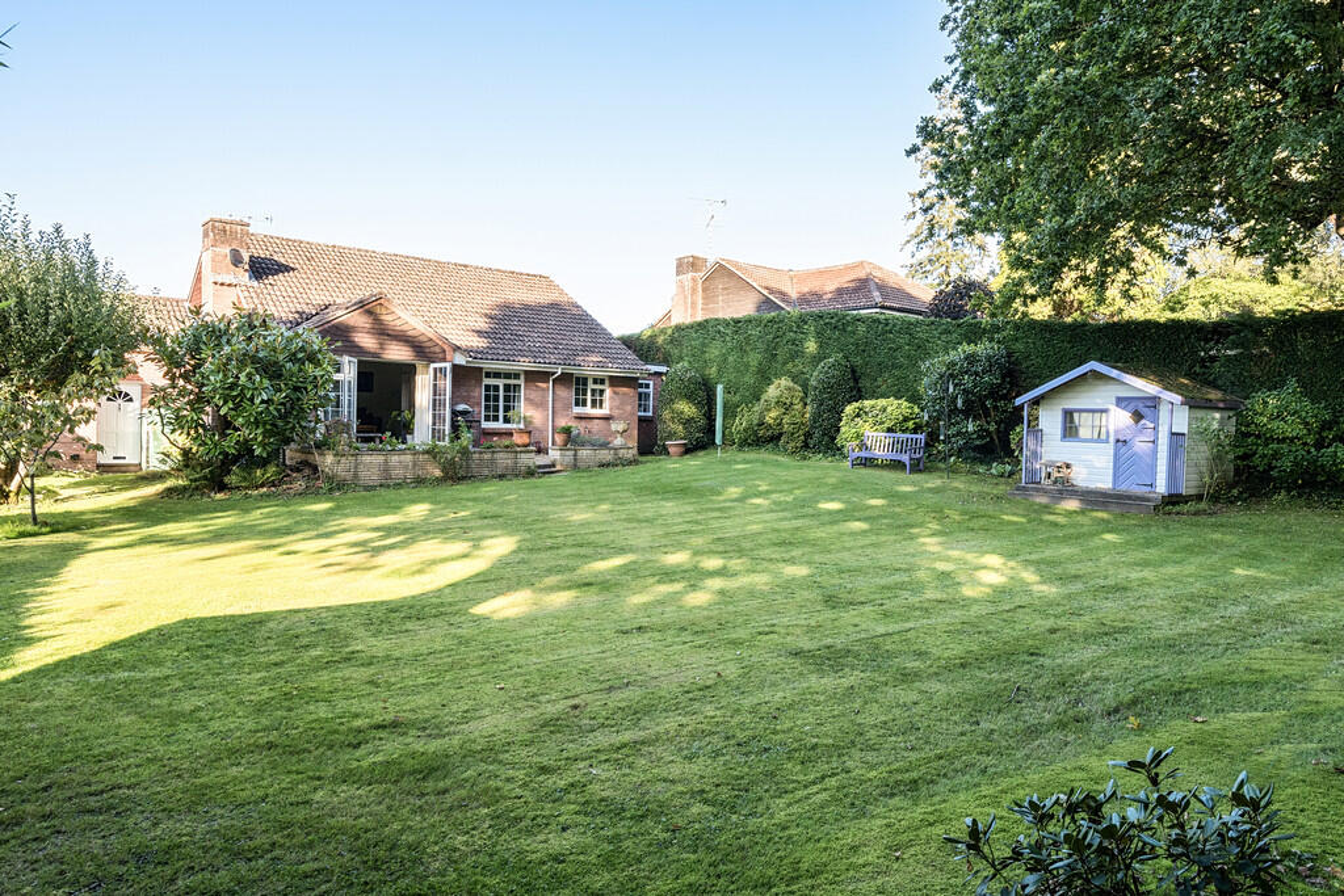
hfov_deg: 81.2
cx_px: 672
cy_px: 448
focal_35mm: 21
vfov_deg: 59.5
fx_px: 784
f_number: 8
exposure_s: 1/160
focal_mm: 14
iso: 400
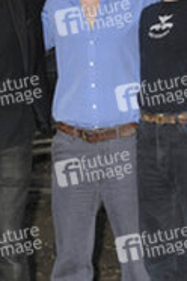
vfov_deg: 8.1
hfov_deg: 5.4
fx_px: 1979
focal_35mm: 254
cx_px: -37
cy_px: 56
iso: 800
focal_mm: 105
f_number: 5.6
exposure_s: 1/160
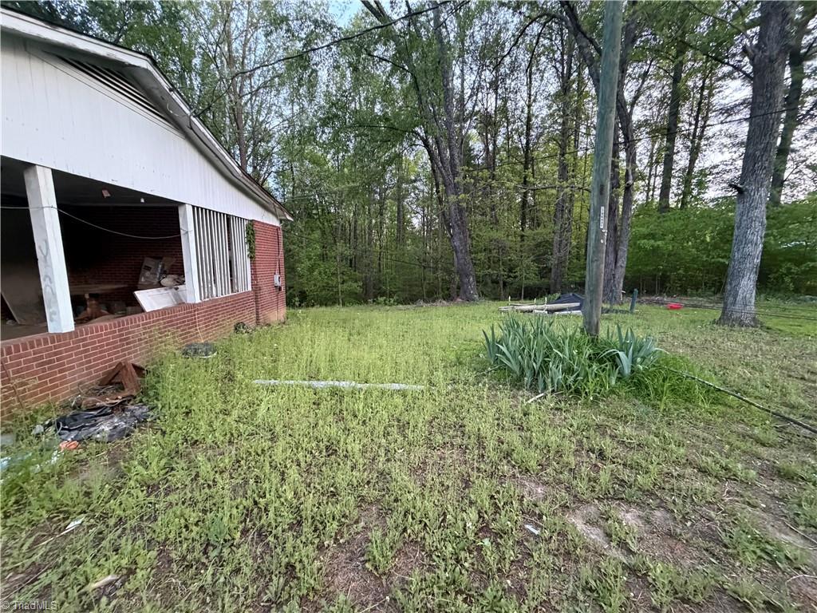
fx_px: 330
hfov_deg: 102.1
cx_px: 408
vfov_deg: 85.7
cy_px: 306
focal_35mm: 14
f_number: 2.2
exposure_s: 1/60
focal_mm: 2.22
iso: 640
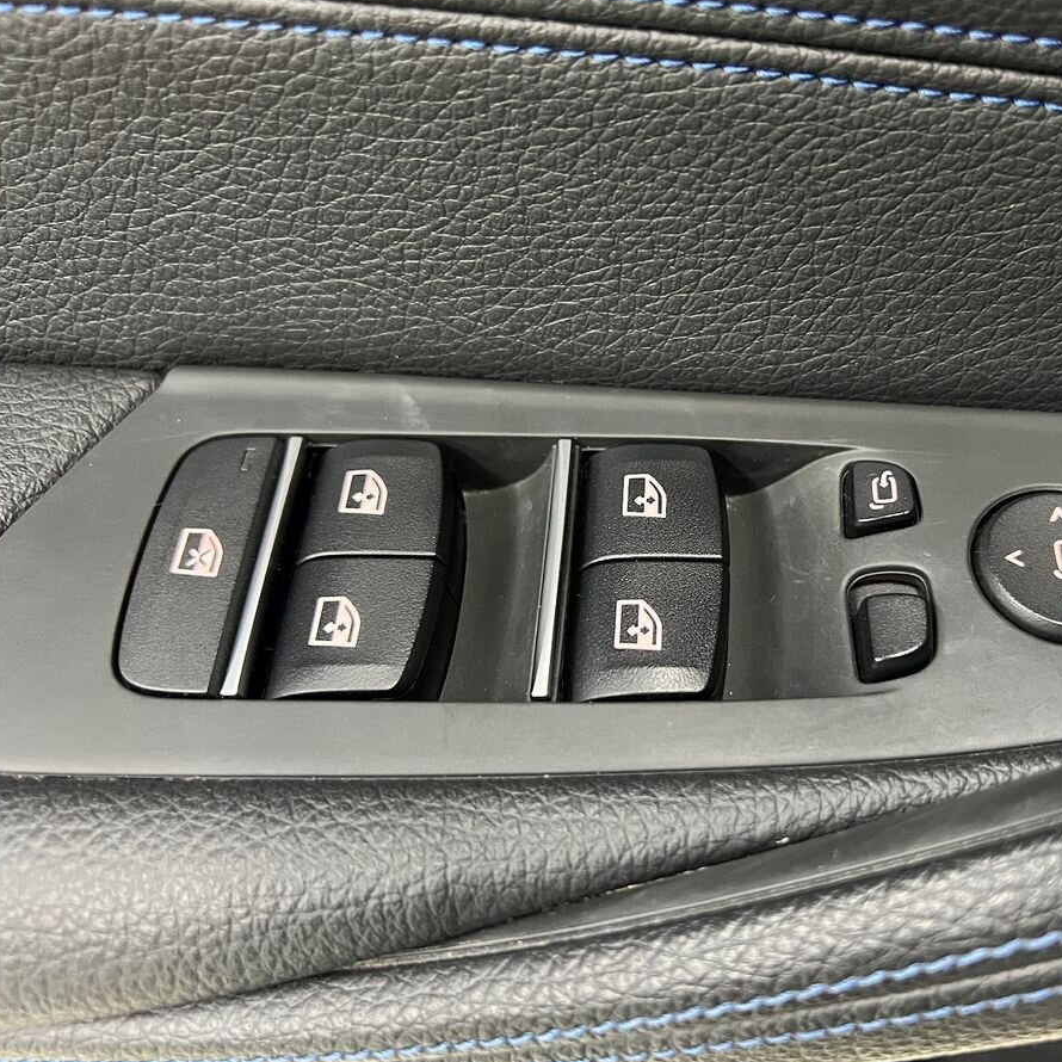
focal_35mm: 31
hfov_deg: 51.6
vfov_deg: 52.5
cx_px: 704
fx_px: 1076
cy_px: 529
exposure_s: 1/33
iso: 500
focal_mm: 5.7
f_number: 1.5
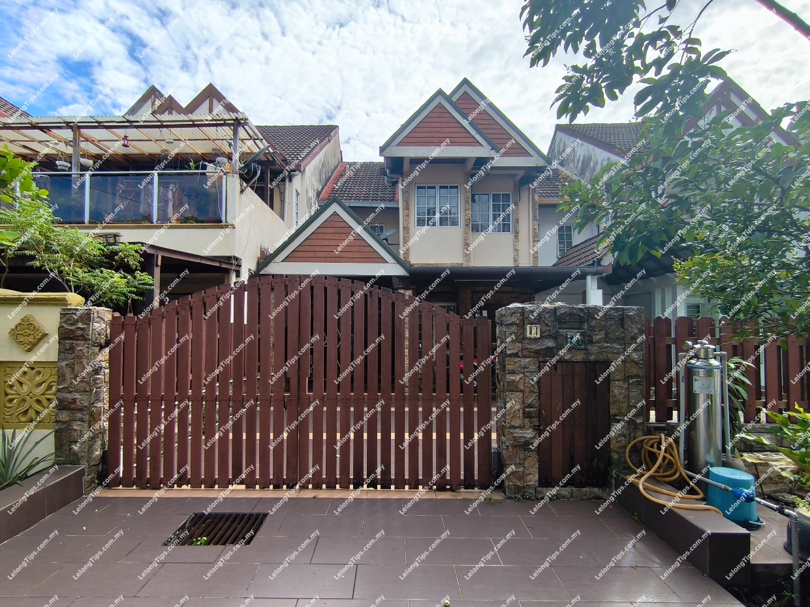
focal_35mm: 15
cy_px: 304
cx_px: 405
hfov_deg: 98.2
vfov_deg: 81.8
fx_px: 351
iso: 50
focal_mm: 1.65
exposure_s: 1/446
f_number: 2.2
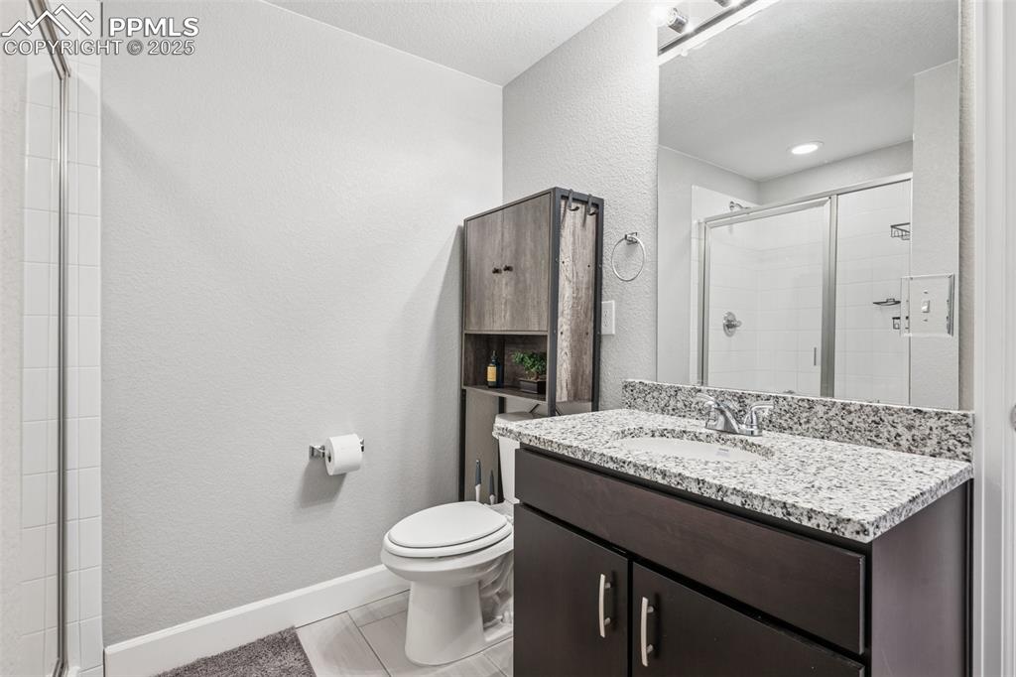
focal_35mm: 17
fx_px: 480
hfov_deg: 93.3
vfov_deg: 70.4
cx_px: 508
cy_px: 338
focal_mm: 17
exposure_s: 1.6
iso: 160
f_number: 10
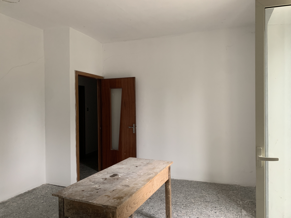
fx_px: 219
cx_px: 146
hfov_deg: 67.3
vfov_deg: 53.1
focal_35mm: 26
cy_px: 109
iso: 250
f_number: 1.8
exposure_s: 1/60
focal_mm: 4.25
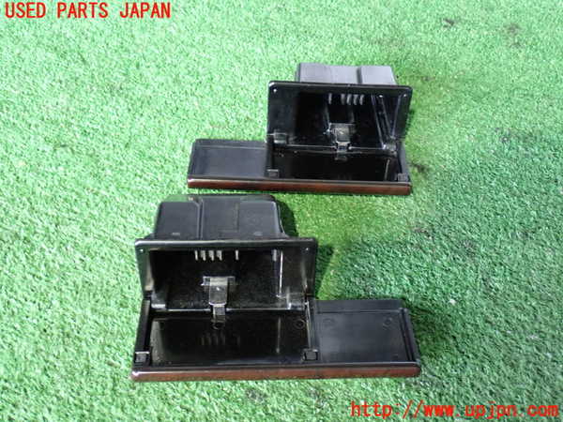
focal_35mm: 41
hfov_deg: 45.8
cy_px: 211
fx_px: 667
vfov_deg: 35.1
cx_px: 282
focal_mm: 7.31
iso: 800
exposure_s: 1/20
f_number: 2.8
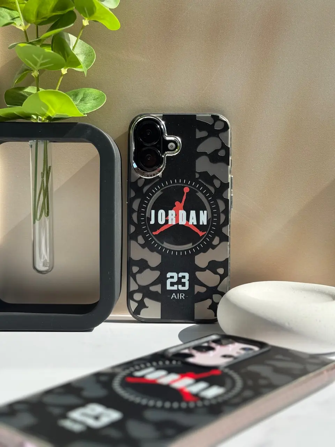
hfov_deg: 30.3
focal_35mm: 48
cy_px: 224
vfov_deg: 39.7
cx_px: 168
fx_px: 619
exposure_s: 1/1312
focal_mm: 6.76
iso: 64
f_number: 1.78
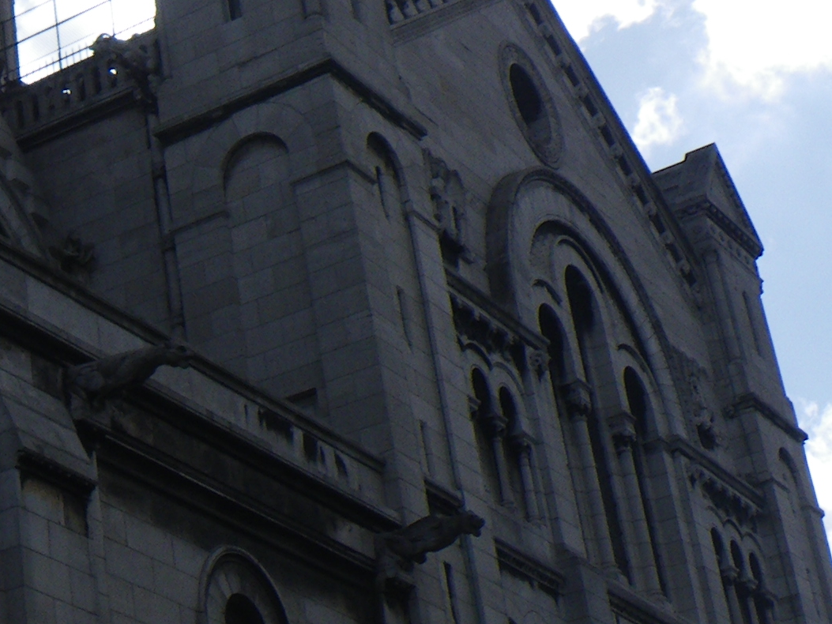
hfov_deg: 19.2
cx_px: -148
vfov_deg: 15.1
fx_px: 2332
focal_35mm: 97
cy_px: 42
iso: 50
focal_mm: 5
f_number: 4.2
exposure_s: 1/640
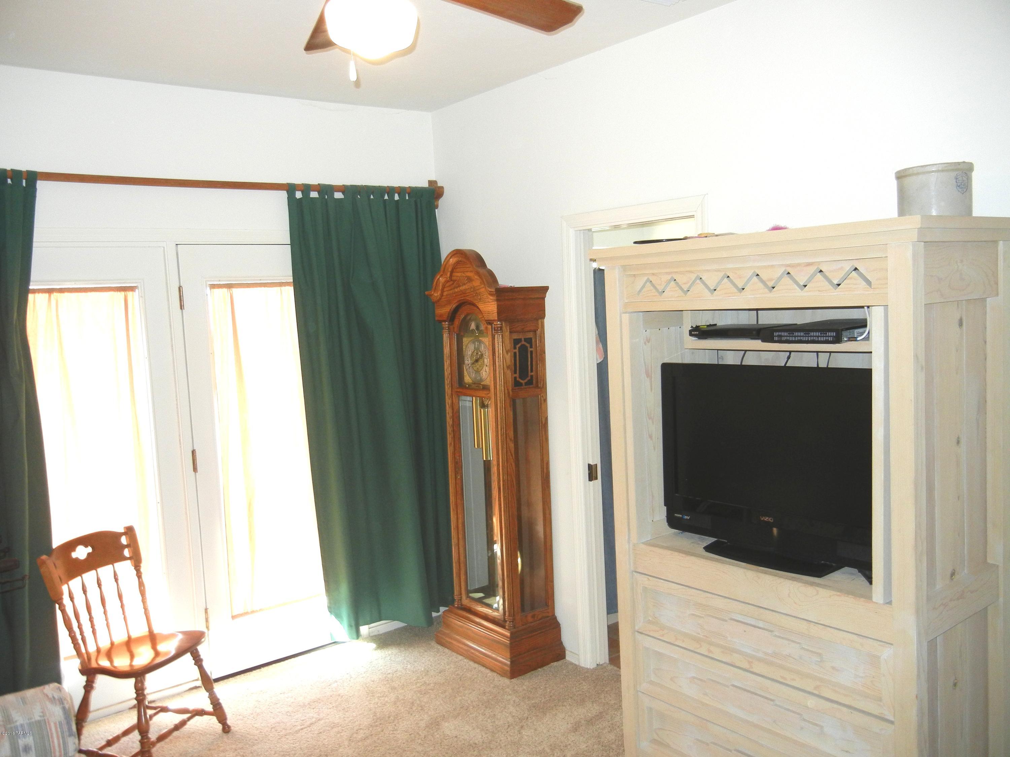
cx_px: 505
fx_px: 875
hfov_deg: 60.0
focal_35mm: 30
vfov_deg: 46.8
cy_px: 378
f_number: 3.5
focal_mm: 5.4
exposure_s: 1/30
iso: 200
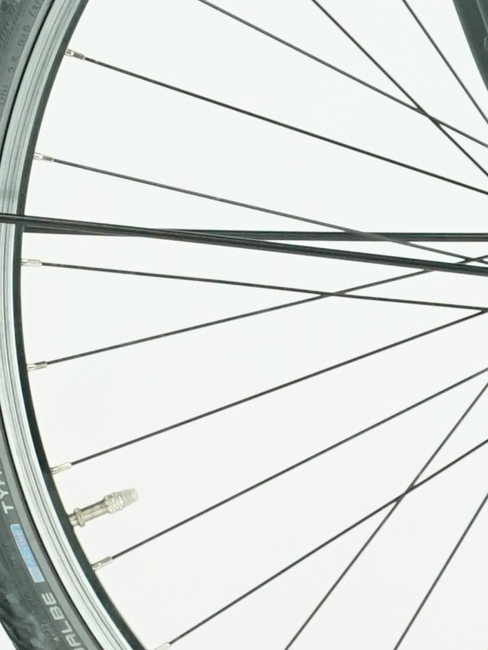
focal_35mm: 336
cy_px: -272
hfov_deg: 4.4
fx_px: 6316
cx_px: -472
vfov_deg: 5.8
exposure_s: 1/200
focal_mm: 55
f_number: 5.6
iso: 1600
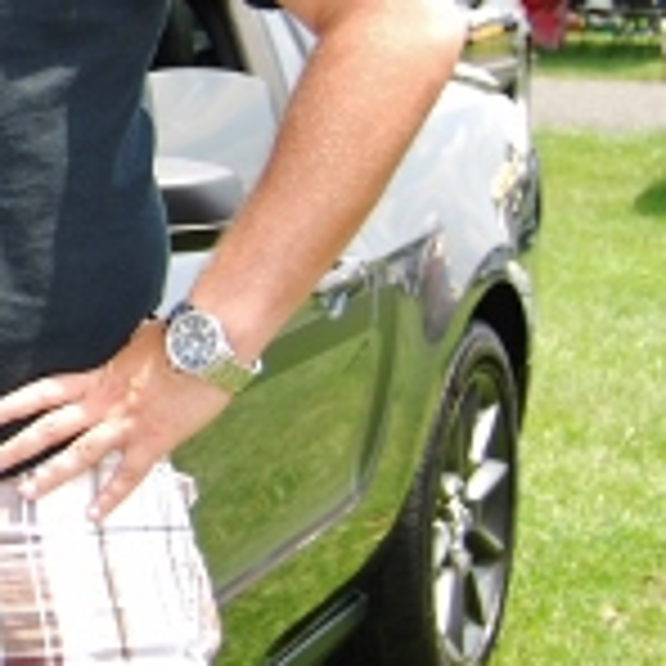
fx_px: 3113
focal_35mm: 143
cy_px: 108
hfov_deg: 11.3
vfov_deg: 12.2
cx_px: -558
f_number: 4.2
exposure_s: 1/200
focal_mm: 26
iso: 100
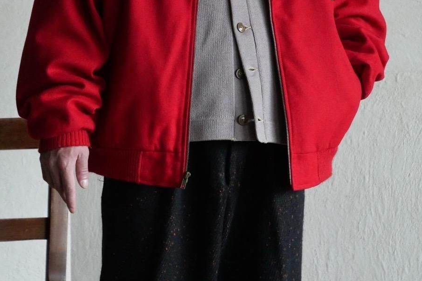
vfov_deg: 9.6
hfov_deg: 14.4
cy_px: 21
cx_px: 201
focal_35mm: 142
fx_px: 1664
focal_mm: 48
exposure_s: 1/30
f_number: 3.9
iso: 3200
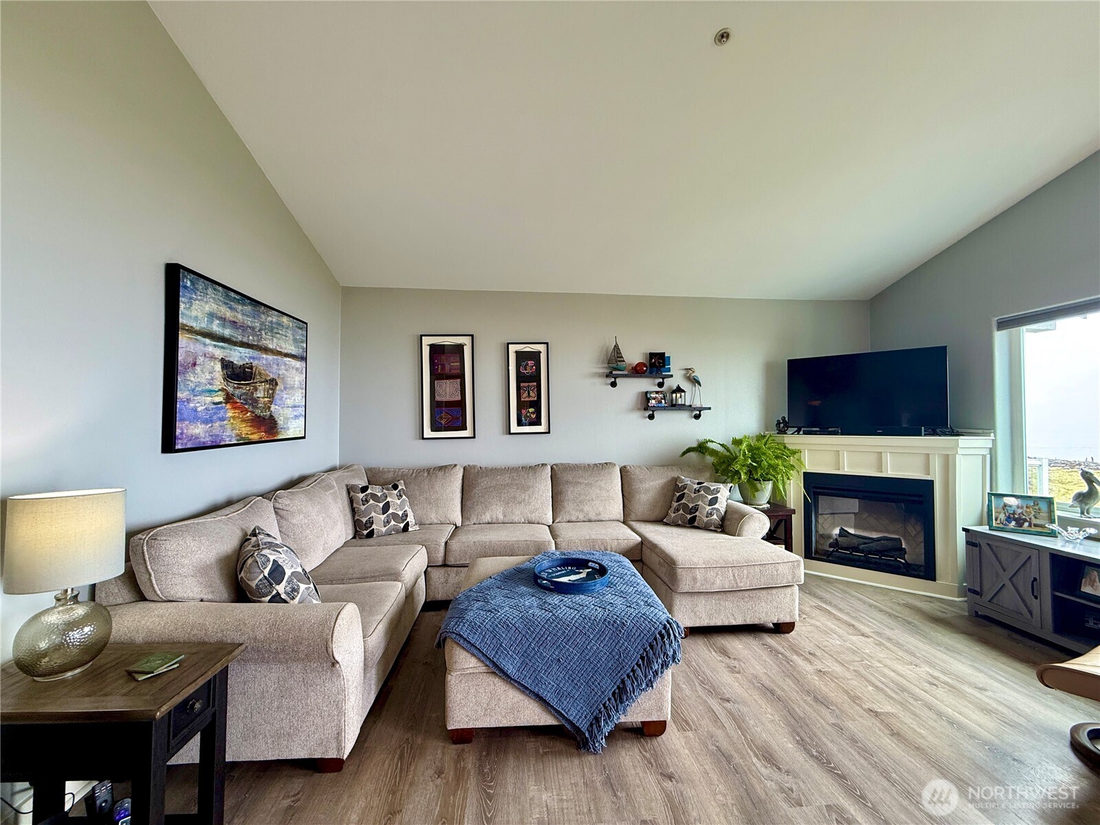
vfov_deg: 85.7
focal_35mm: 14
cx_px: 550
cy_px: 412
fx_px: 445
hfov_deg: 102.1
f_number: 2.2
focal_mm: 2.22
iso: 160
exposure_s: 1/120
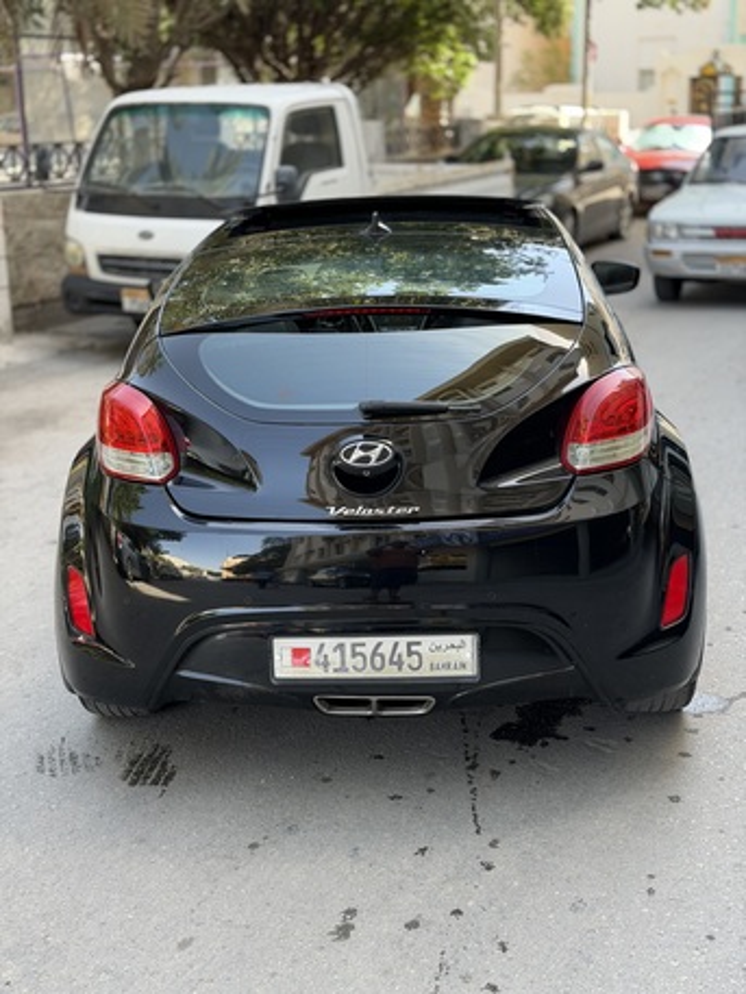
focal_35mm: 48
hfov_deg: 30.3
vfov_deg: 39.6
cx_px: 373
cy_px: 497
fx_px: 1379
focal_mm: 6.76
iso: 80
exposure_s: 1/327
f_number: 1.78
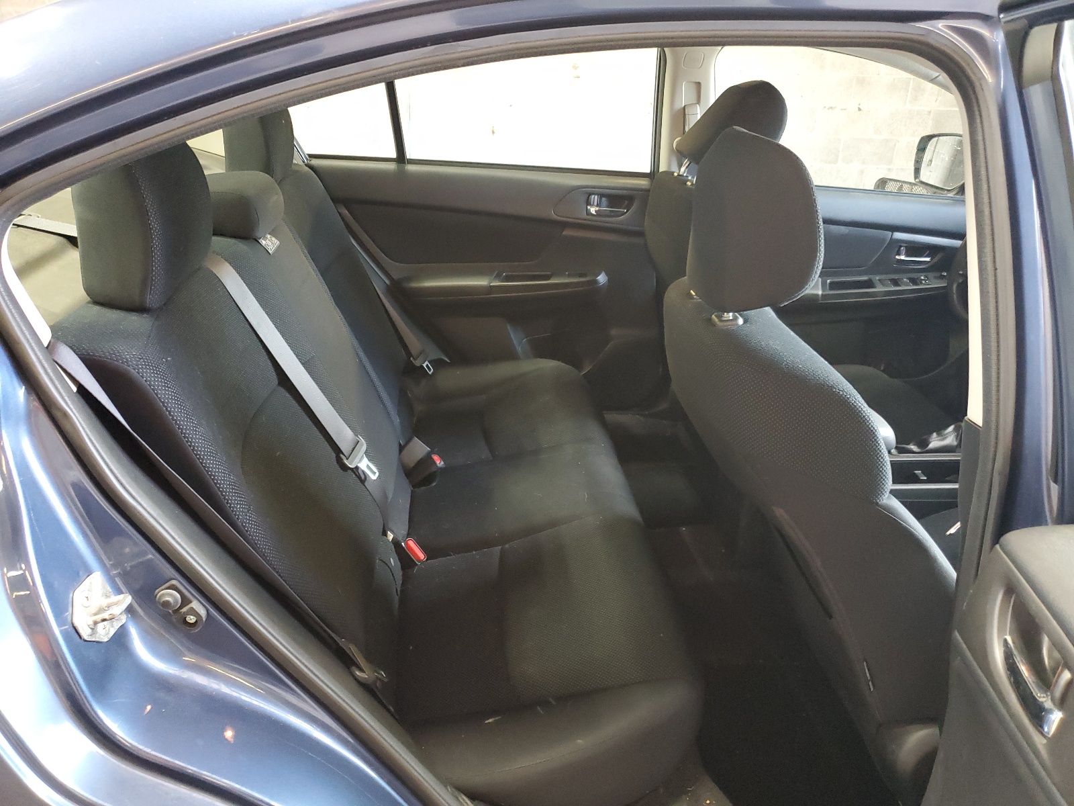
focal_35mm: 26
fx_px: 807
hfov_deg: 67.3
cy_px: 403
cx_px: 537
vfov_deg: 53.1
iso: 329
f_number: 1.5
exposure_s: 1/60.2
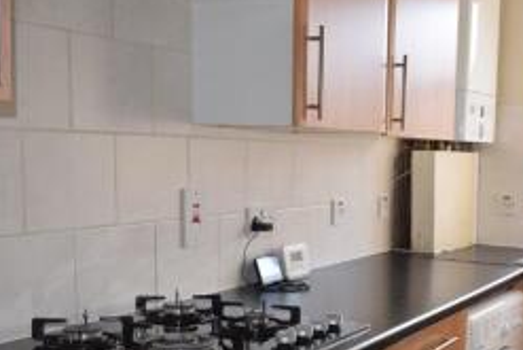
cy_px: 290
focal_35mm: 52
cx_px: 451
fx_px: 756
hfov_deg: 36.3
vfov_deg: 25.5
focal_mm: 18
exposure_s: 1/125
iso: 640
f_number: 5.6
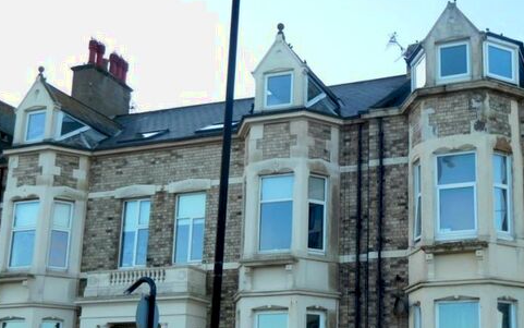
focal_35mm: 54
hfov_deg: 36.9
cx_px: 374
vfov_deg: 23.9
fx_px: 771
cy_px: 226
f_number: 3.8
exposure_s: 1/320
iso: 125
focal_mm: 6.2
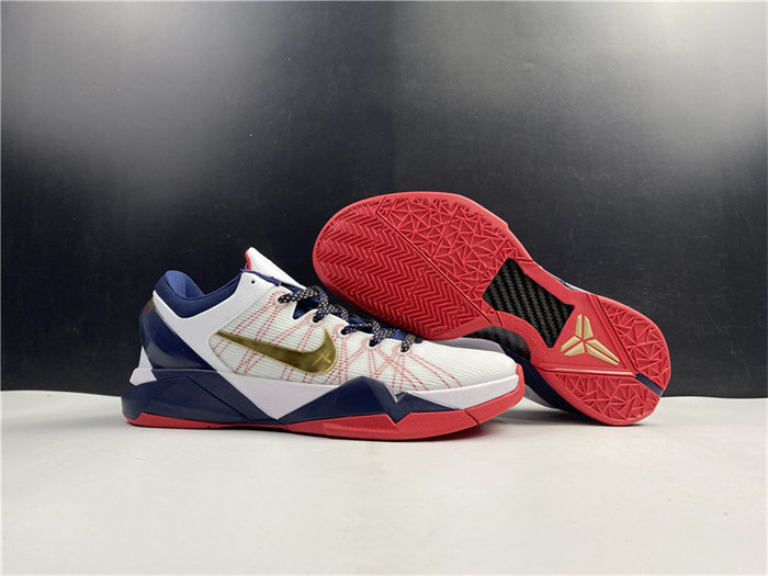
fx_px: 577
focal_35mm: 26
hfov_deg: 67.3
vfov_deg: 53.1
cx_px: 384
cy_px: 288
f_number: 1.8
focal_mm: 4.25
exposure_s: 1/100
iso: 80
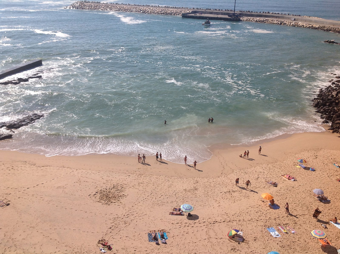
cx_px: 170
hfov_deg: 52.7
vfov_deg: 40.6
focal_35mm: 35
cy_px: 127
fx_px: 343
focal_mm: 4.28
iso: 80
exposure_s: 1/3367
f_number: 2.4
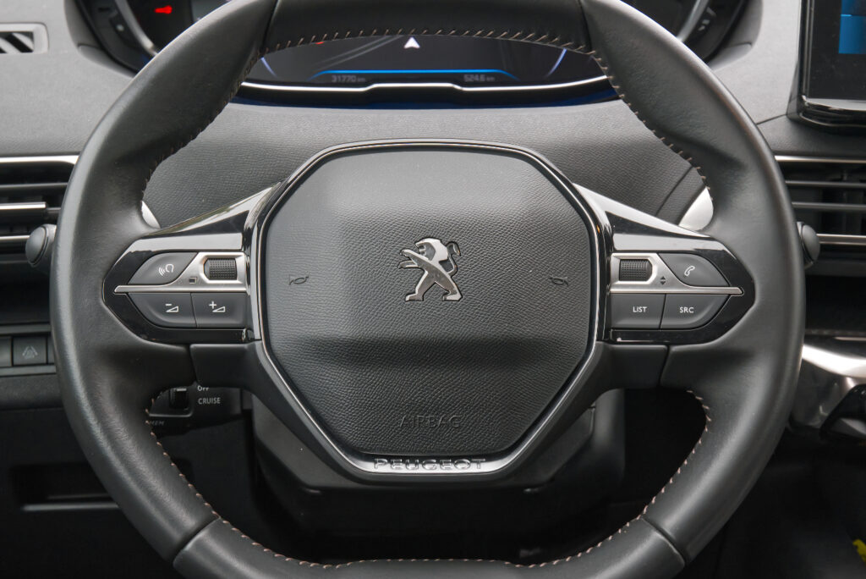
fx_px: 1637
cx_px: 433
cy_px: 290
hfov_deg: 29.6
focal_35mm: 68
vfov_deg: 20.0
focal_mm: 45
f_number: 9
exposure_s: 1/125
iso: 2000
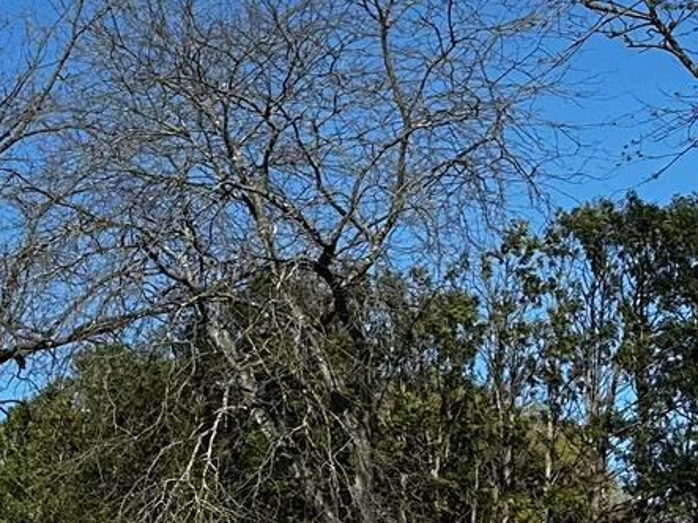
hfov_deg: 15.1
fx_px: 2238
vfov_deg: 13.0
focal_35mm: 111
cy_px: 651
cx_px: -602
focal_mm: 6.86
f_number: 1.78
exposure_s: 1/4016
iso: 80
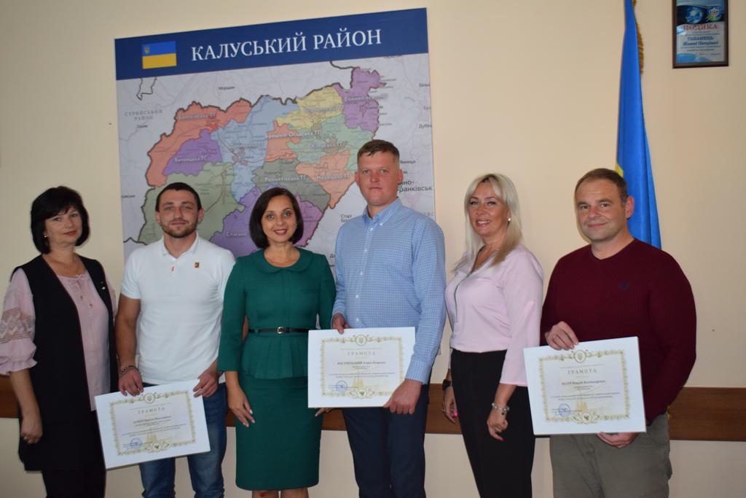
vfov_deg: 34.2
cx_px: 373
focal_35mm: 39
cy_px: 249
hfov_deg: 49.5
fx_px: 808
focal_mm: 26
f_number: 4.5
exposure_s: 1/80
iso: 800
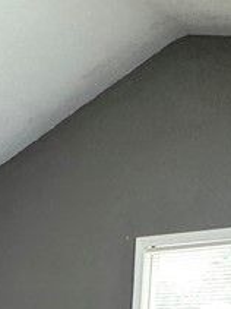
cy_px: 457
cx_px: -10
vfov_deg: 23.3
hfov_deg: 20.7
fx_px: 606
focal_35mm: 68
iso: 500
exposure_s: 1/60
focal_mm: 2.22
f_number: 2.2
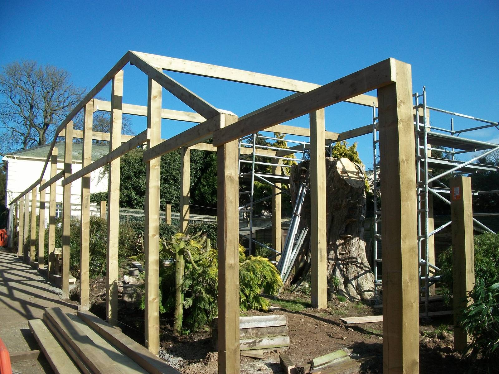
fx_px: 461
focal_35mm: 32
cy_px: 187
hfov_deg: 56.8
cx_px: 250
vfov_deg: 44.2
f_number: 5.5
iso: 80
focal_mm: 5.7
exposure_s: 1/320
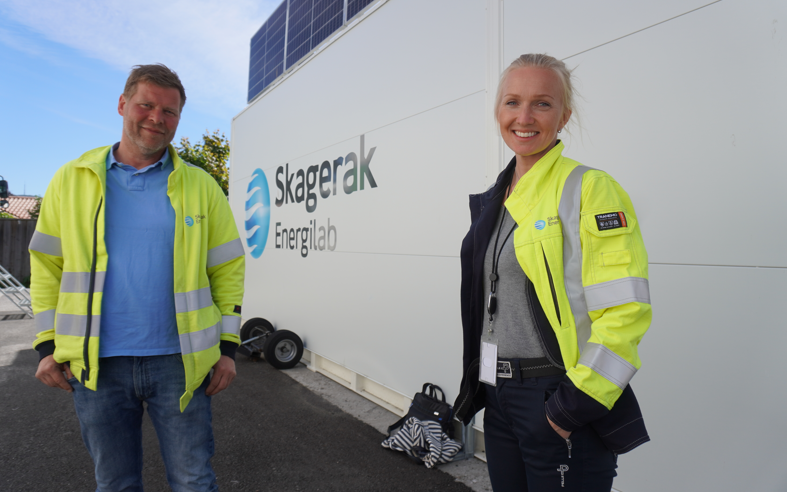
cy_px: 230
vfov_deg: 49.2
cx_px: 387
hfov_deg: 72.5
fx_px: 536
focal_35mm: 25
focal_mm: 16
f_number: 4.5
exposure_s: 1/640
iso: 100
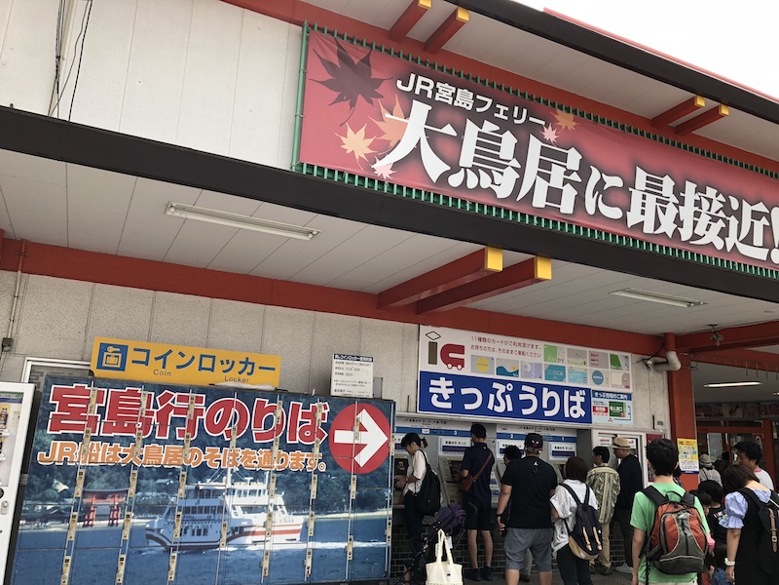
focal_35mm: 28
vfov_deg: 49.7
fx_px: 630
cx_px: 390
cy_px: 292
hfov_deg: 63.4
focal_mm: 3.99
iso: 20
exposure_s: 1/414
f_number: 1.8
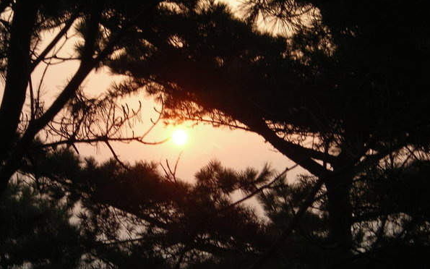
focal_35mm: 124
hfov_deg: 16.8
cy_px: 161
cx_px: 216
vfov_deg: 10.6
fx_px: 1453
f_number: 5.3
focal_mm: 19.2
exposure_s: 1/36.3
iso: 50
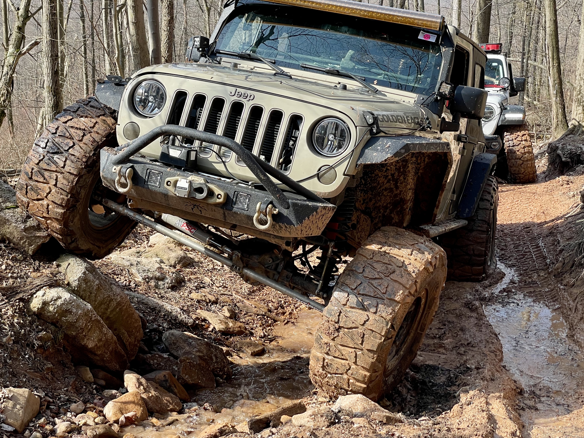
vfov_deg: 24.8
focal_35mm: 59
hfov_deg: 32.7
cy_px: 225
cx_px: 271
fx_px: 995
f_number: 2
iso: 25
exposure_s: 1/387
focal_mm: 6
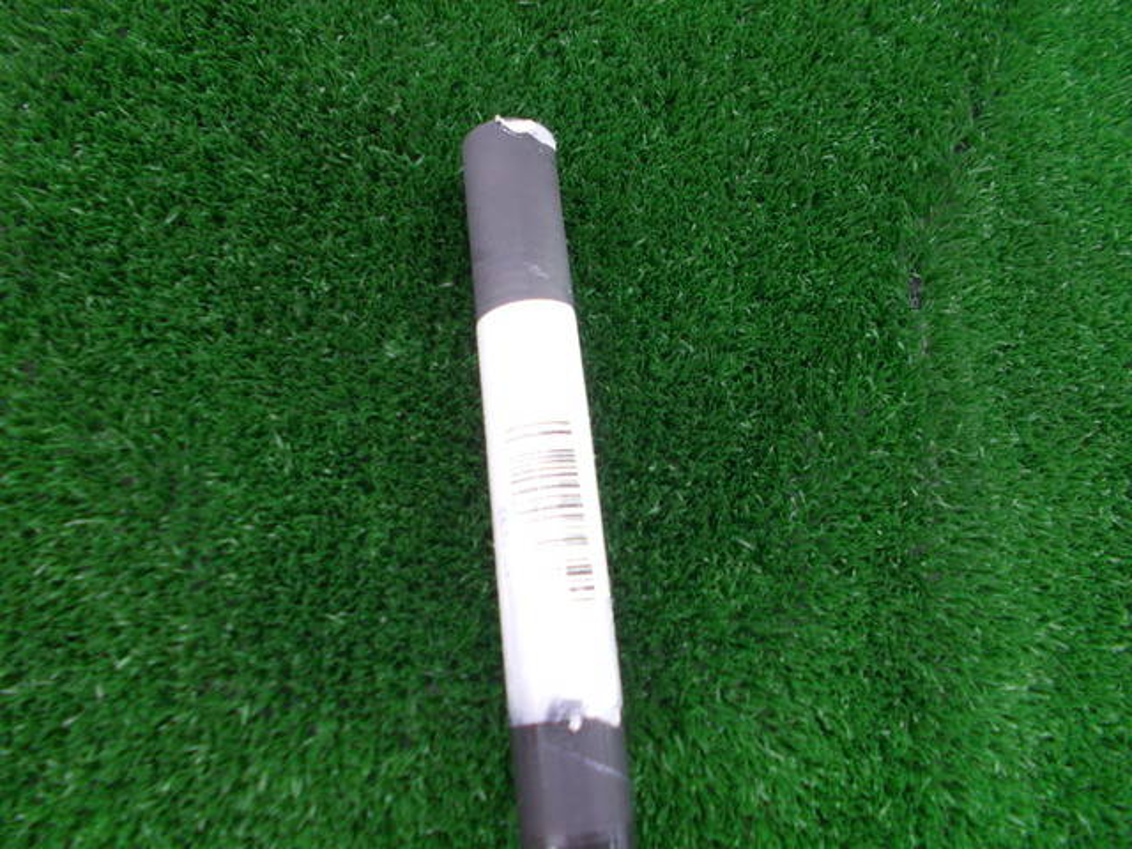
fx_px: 850
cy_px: 424
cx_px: 566
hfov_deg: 67.3
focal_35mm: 26
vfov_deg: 53.1
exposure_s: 1/20
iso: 200
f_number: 3.2
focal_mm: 4.6
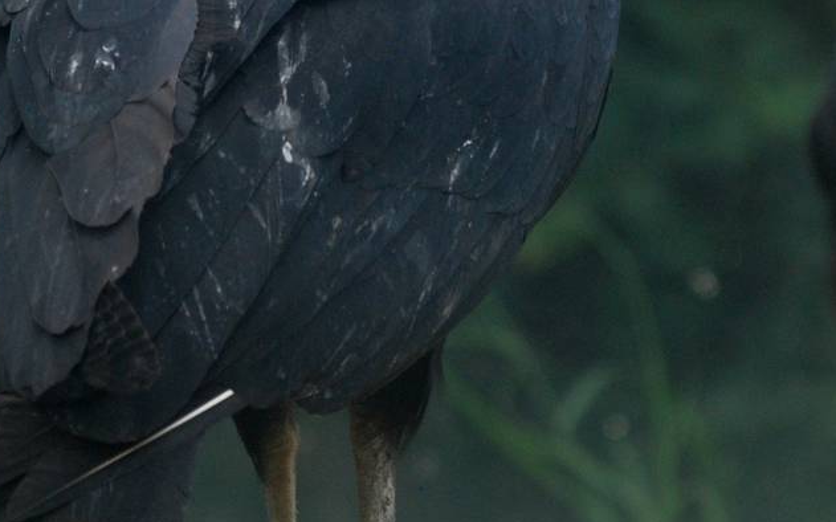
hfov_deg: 3.2
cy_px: 178
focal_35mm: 660
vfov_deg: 2.0
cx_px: 364
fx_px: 15033
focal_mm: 170
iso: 400
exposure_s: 1/160
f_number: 4.5
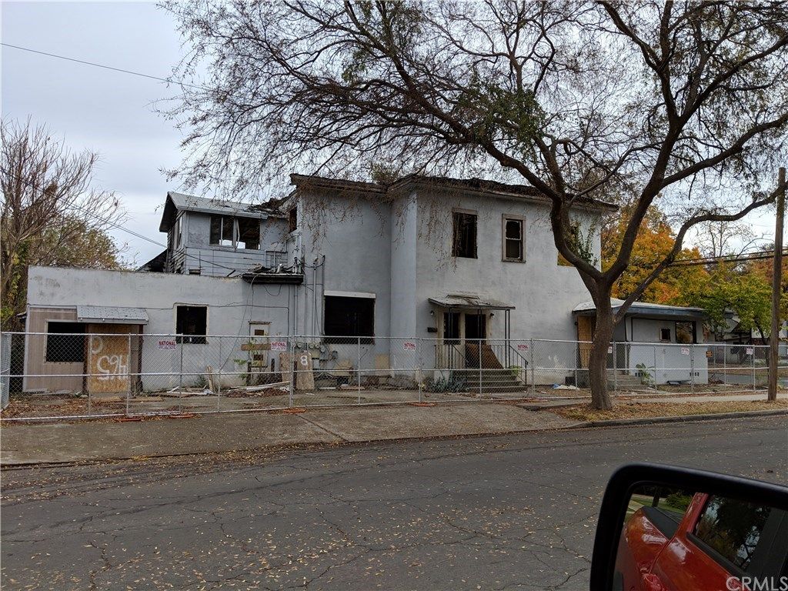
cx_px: 394
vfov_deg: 51.4
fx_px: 615
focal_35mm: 27
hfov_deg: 65.3
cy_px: 296
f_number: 1.8
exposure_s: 1/1466
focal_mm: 4.44
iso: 62
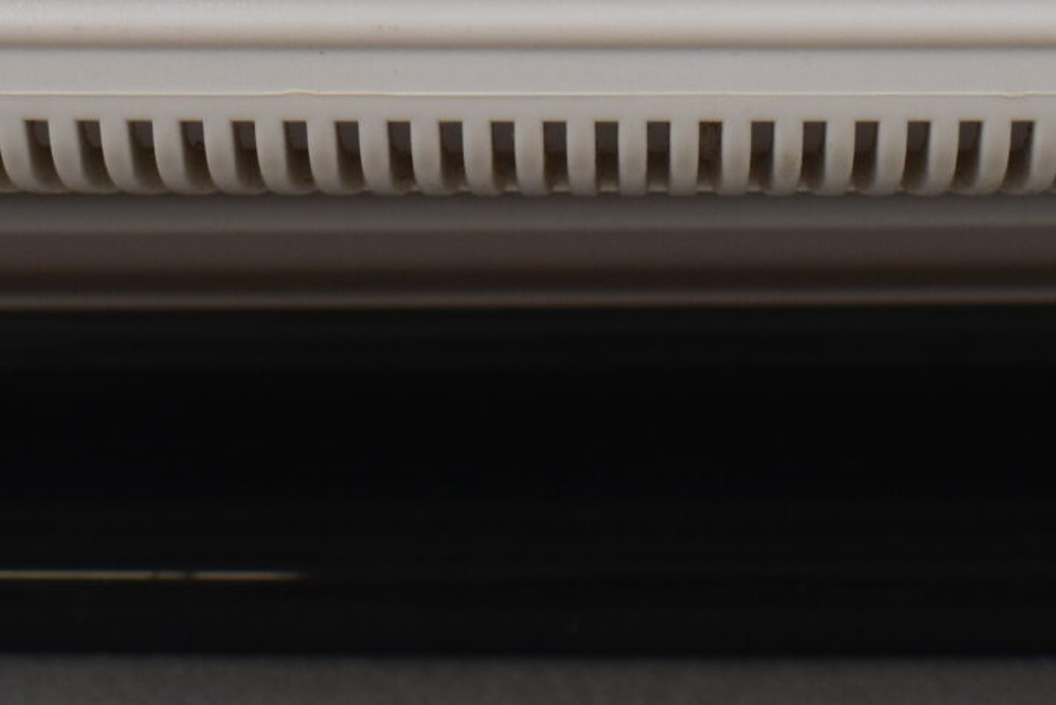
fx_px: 3633
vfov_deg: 10.7
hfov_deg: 16.5
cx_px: 604
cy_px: -361
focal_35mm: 124
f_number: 8
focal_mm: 23
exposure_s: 1/60
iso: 360
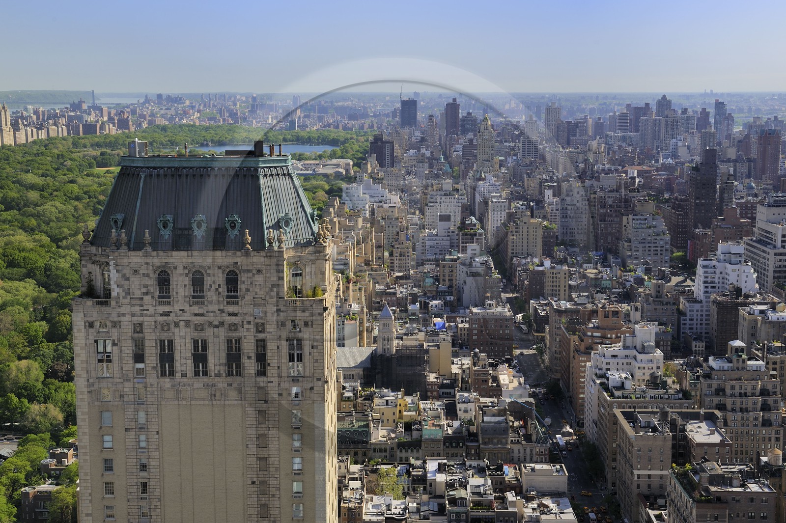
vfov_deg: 28.0
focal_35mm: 48
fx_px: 1047
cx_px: 393
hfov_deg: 41.1
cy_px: 262
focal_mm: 48
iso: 200
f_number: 9
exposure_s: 1/160
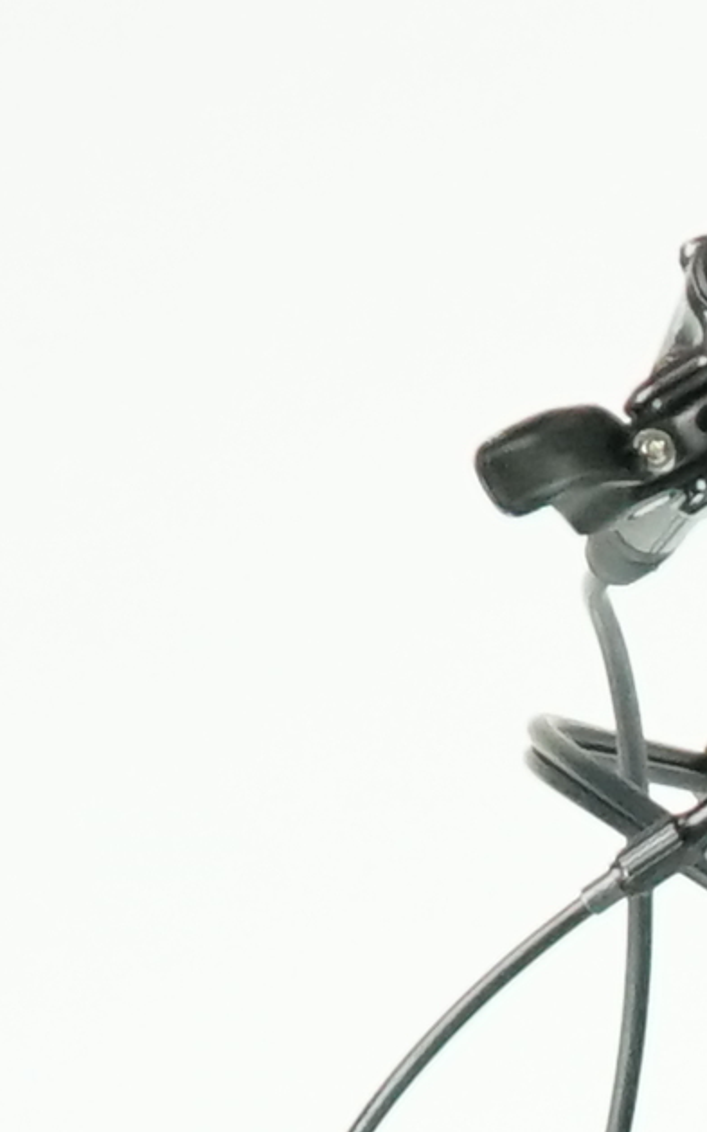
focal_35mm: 535
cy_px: 3032
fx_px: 16497
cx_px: 2808
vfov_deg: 3.8
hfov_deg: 2.4
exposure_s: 1/200
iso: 2500
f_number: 5
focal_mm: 55
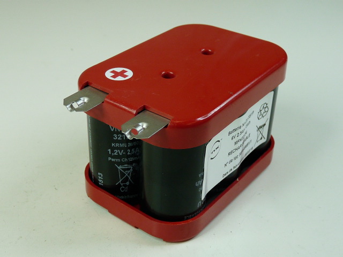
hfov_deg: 36.8
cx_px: 172
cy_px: 128
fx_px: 515
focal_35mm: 52
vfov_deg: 28.0
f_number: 3
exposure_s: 1/60
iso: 100
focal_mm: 5.3
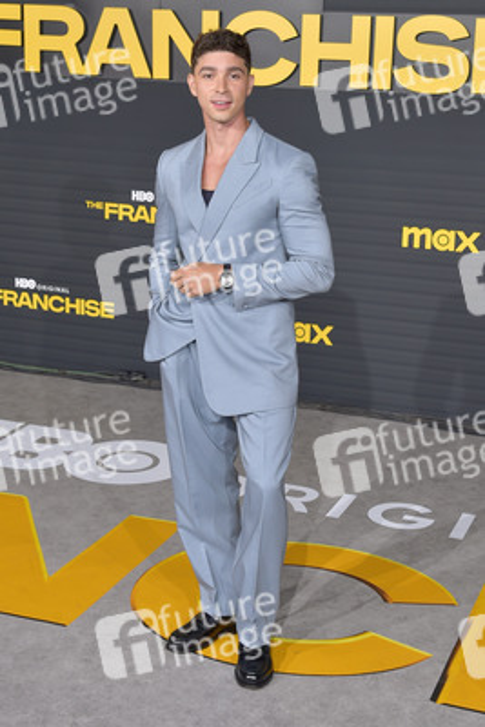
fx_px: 767
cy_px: 364
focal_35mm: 38
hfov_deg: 35.1
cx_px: 242
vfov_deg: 50.7
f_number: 6.3
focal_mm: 38
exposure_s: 1/250
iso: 320
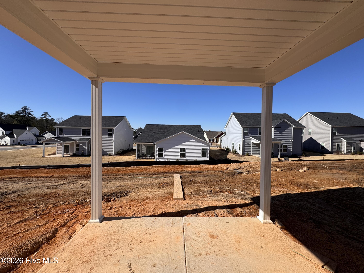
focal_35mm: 14
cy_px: 136
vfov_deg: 85.7
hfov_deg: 102.1
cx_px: 182
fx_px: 147
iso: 40
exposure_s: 1/2415
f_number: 2.2
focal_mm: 2.22
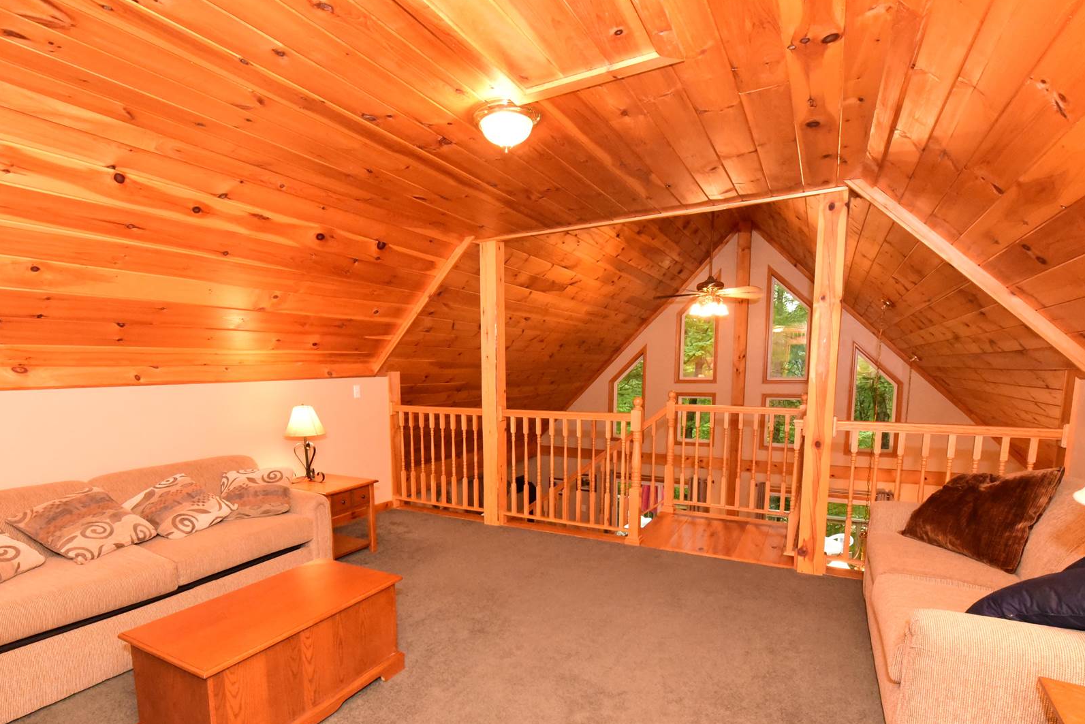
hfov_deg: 89.8
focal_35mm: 18
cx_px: 500
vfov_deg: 66.6
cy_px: 446
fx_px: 543
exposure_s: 1/60
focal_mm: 14
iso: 10000
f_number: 13
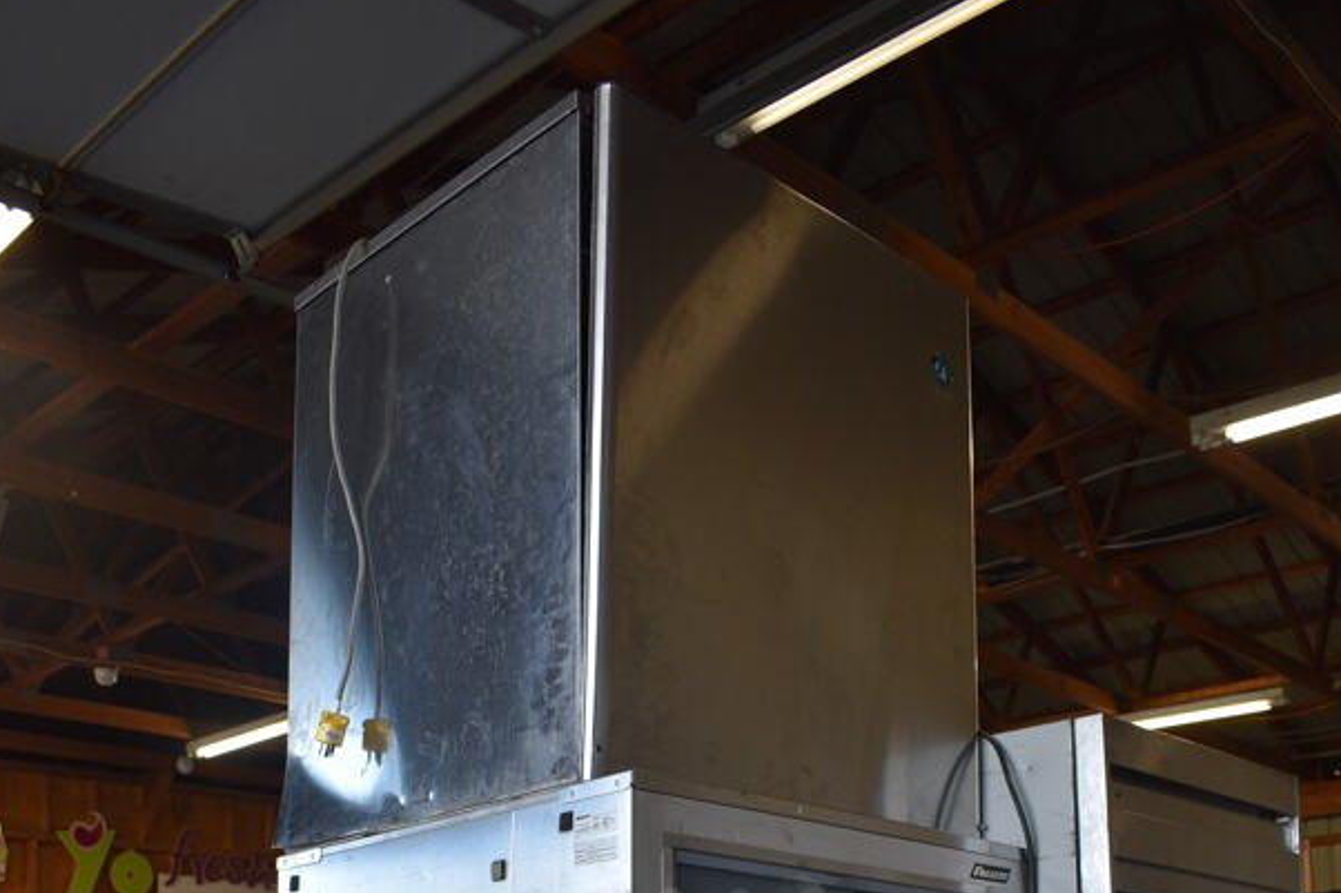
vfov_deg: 29.3
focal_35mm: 41
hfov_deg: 47.4
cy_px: 992
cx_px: 670
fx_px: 1527
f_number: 4.5
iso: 400
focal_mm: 18
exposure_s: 1/250
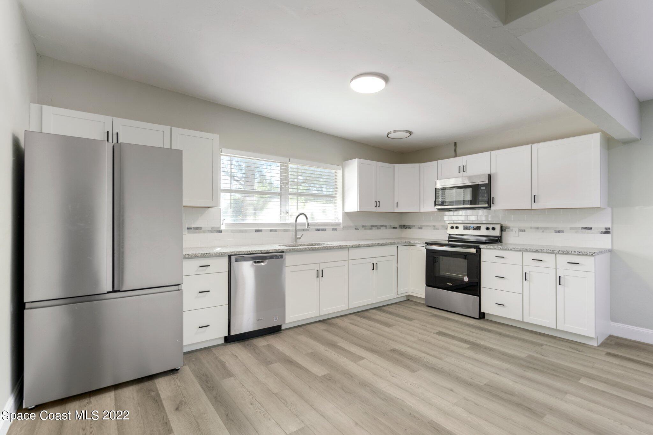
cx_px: 326
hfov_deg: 96.7
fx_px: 290
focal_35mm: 16
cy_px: 218
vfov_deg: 73.7
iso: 320
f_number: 7.1
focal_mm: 16
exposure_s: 1/6
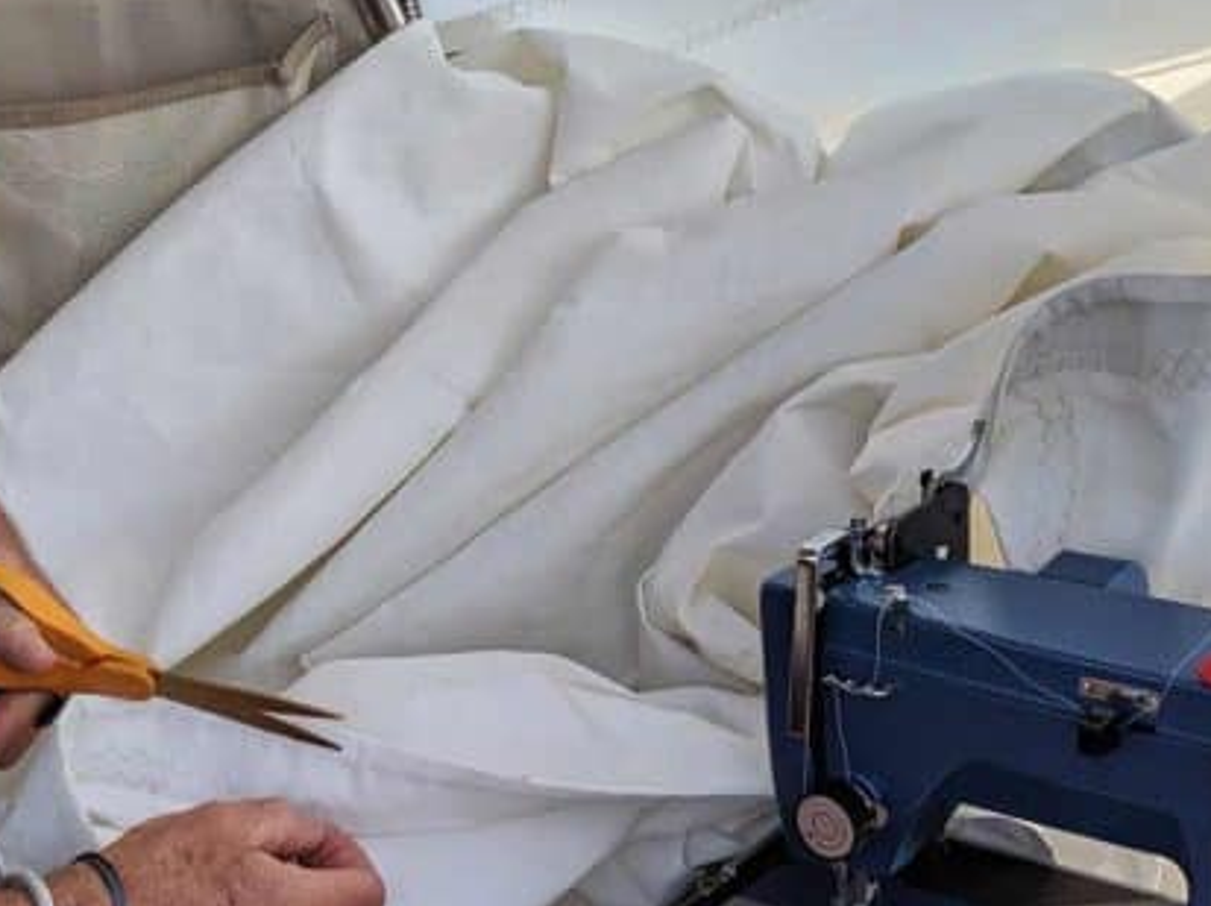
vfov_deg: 21.7
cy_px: 208
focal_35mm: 67
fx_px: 2342
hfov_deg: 29.0
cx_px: 522
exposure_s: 1/1067
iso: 54
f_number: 1.8
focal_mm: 4.44
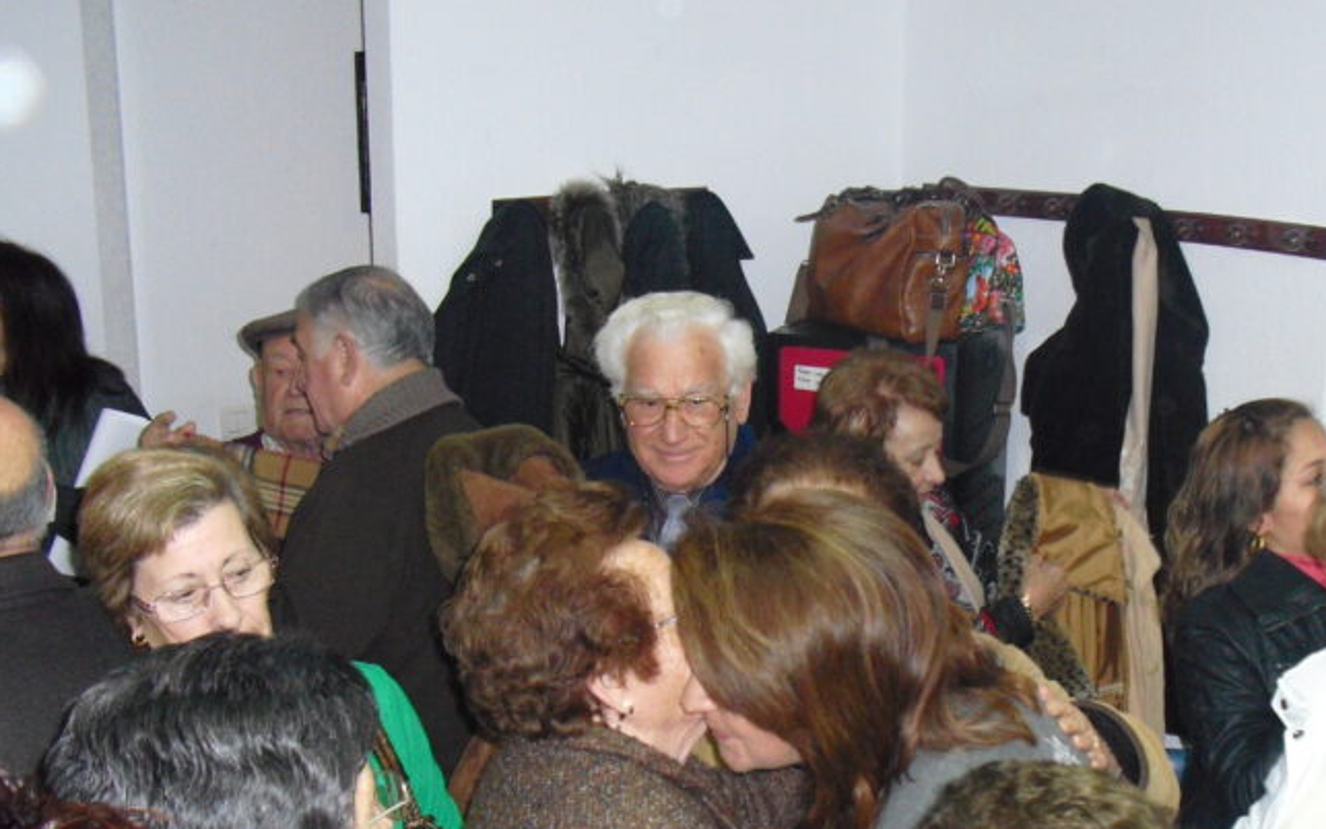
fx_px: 2060
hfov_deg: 35.3
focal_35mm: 57
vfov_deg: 22.3
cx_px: 883
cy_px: 705
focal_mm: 6.3
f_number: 3.1
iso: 400
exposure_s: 1/60
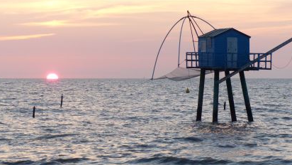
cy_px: 107
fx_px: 1115
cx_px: 139
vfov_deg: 8.4
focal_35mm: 144
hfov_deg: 14.9
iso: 400
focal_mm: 19.6
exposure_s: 1/640
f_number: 2.8
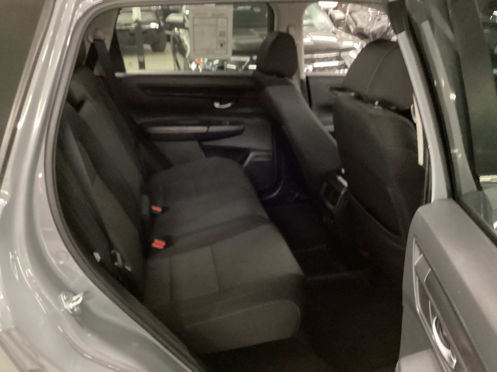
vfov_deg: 45.4
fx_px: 445
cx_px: 248
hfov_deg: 58.4
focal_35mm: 31
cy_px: 186
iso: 640
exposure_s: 1/15
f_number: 2.4
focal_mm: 3.3
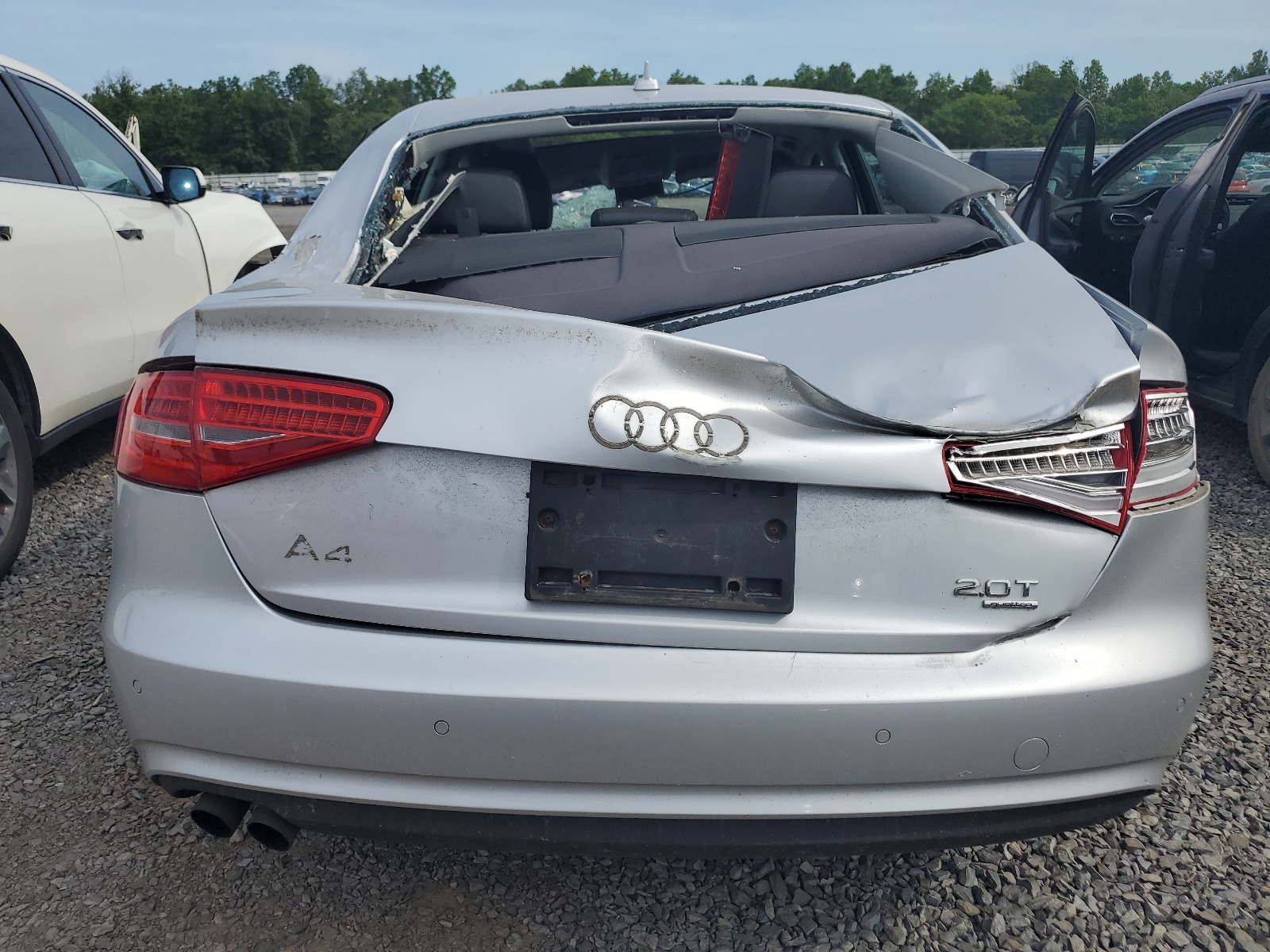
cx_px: 635
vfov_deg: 53.1
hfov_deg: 67.3
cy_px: 476
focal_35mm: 26
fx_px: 954
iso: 50
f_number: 1.5
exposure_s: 1/5000
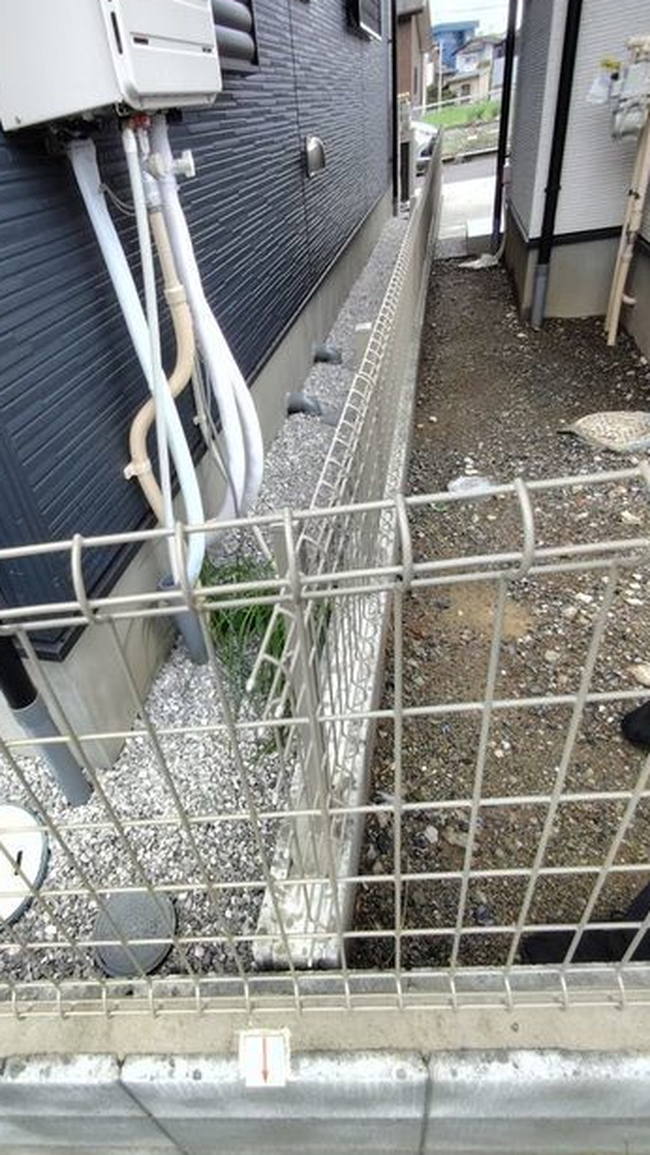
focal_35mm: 17
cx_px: 216
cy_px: 573
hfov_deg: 62.3
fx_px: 521
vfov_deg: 95.9
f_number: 2.4
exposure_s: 1/120
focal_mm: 1.6
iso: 80
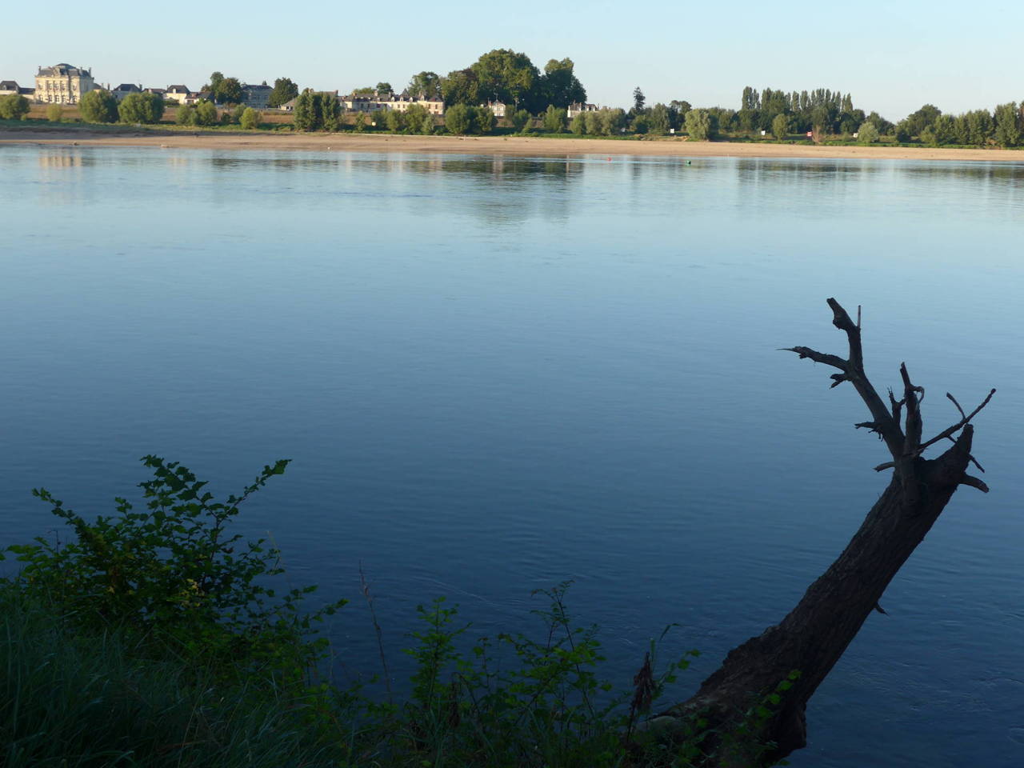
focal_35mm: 52
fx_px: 1538
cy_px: 384
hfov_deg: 36.8
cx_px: 512
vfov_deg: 28.0
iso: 80
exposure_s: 1/400
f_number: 3.3
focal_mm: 10.7
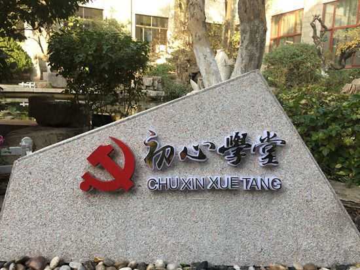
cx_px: 180
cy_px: 135
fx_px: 301
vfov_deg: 48.2
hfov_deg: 61.7
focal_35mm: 29
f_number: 2.2
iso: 25
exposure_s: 1/113
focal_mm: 4.15
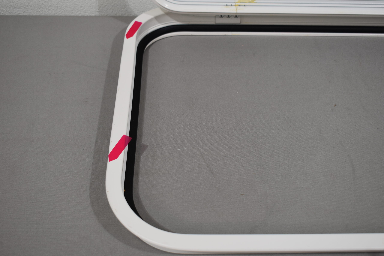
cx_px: 192
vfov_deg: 28.1
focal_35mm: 48
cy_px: 128
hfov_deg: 41.1
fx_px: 512
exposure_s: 1/125
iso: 360
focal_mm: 32
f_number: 5.6
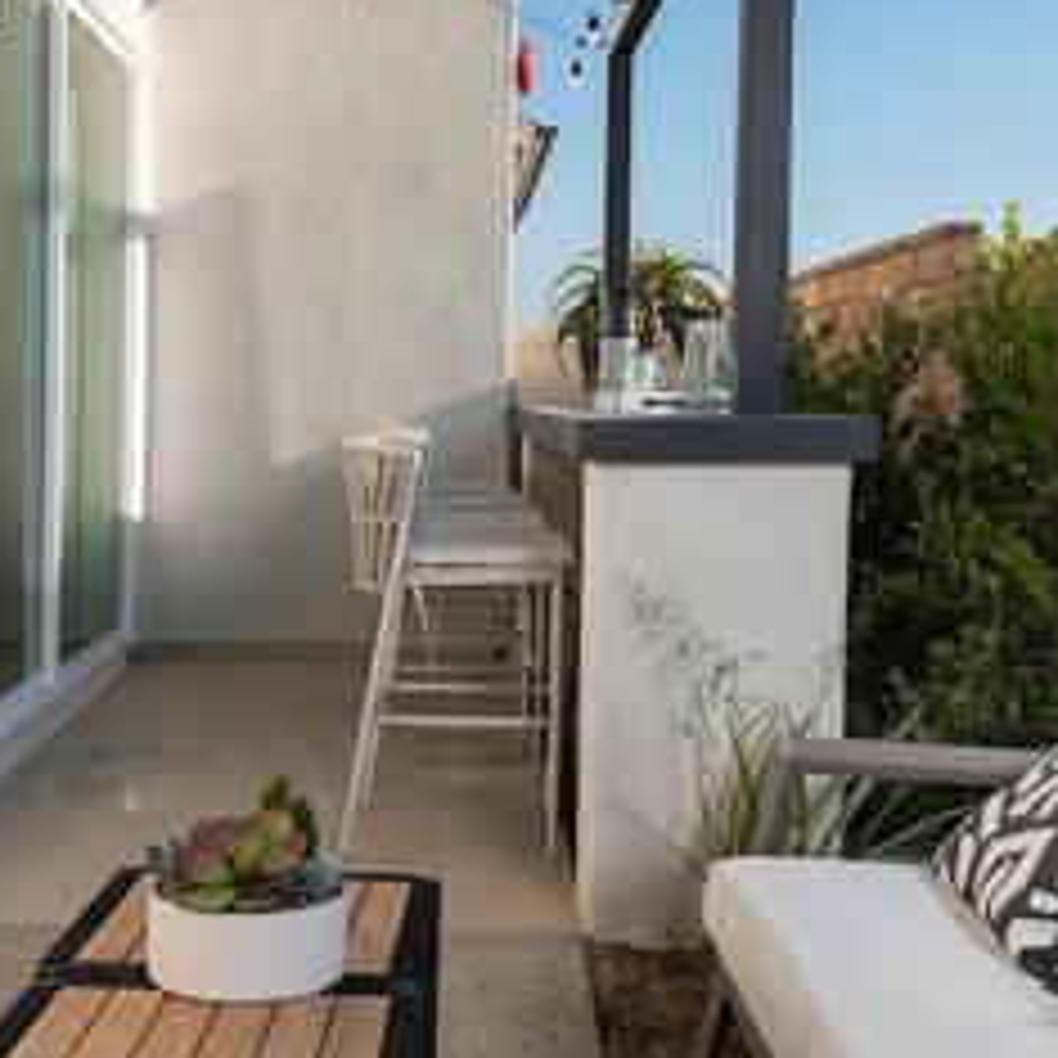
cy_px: 475
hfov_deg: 33.2
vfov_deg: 33.4
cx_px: 378
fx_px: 1764
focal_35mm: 51
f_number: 8
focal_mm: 22
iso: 100
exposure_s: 1/250
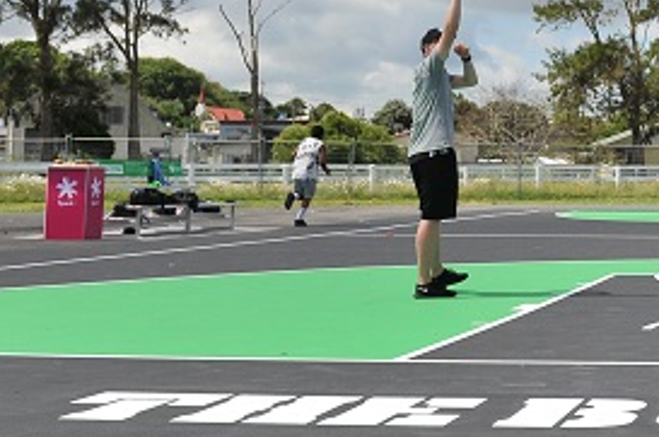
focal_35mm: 75
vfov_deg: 17.7
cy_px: 11
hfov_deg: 24.0
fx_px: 1370
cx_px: 842
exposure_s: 1/3200
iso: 400
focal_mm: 24
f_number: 5.6
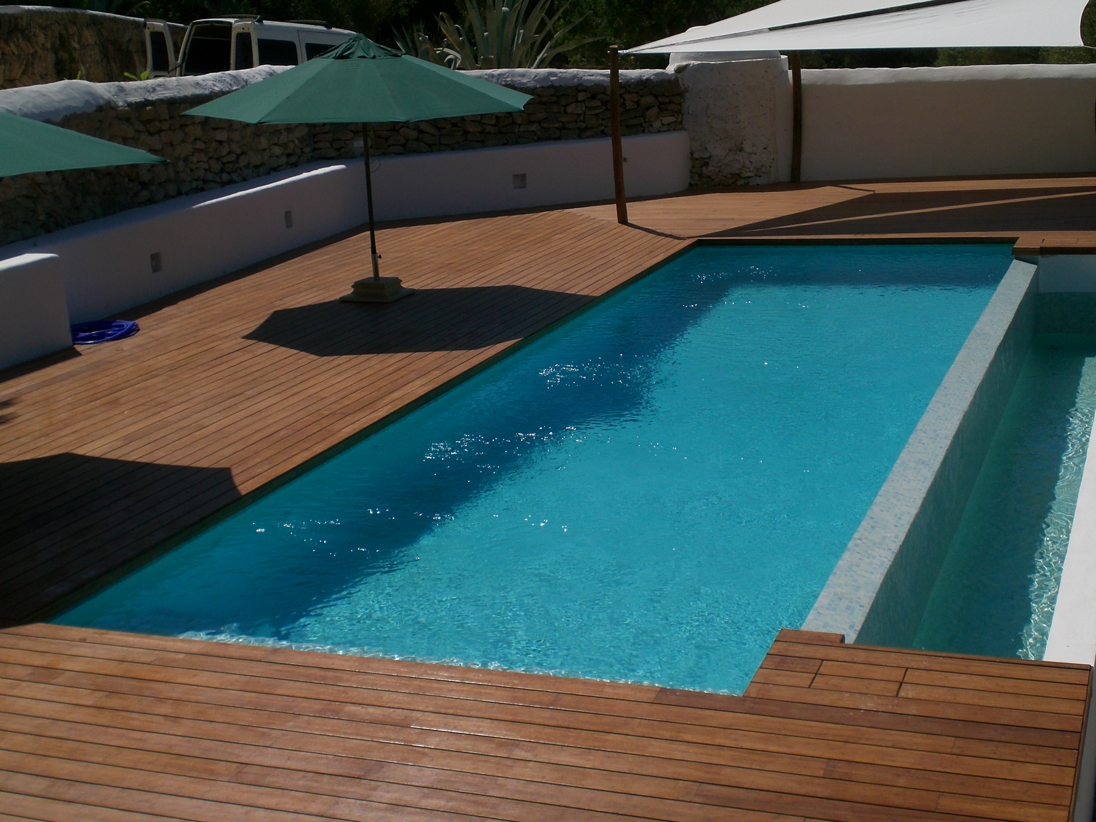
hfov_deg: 37.5
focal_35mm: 51
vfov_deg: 28.6
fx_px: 1615
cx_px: 548
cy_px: 411
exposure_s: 1/640
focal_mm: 8.44
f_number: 5.1
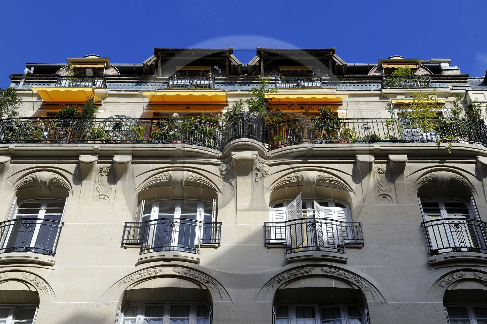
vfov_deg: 24.6
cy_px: 162
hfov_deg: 36.3
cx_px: 244
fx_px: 744
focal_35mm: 55
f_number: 13
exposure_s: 1/160
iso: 200
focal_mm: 55
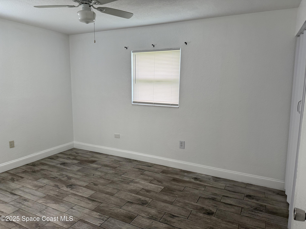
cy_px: 114
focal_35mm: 24
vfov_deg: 56.8
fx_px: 212
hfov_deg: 71.6
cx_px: 153
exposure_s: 1/120
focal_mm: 6.76
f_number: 1.78
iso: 125
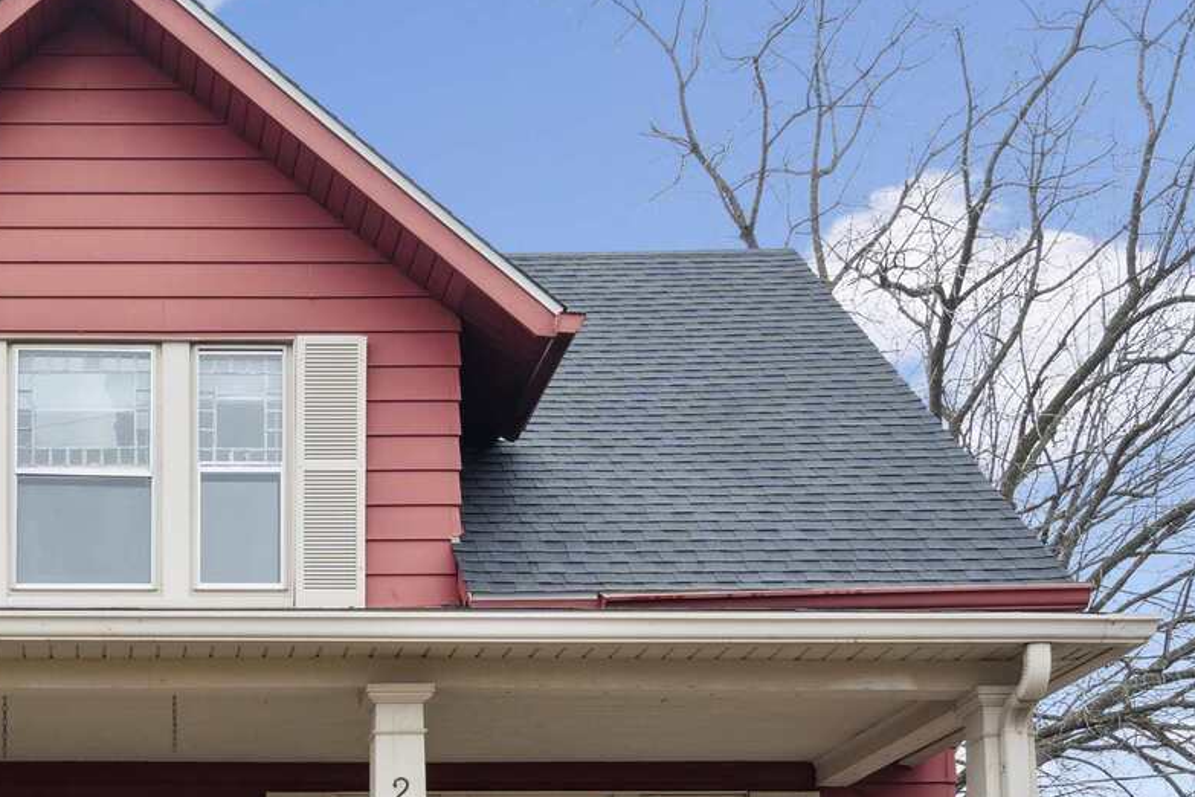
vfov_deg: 22.1
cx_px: 66
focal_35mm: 60
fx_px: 1992
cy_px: 710
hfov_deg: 31.4
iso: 400
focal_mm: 29
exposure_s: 1/50
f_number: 9
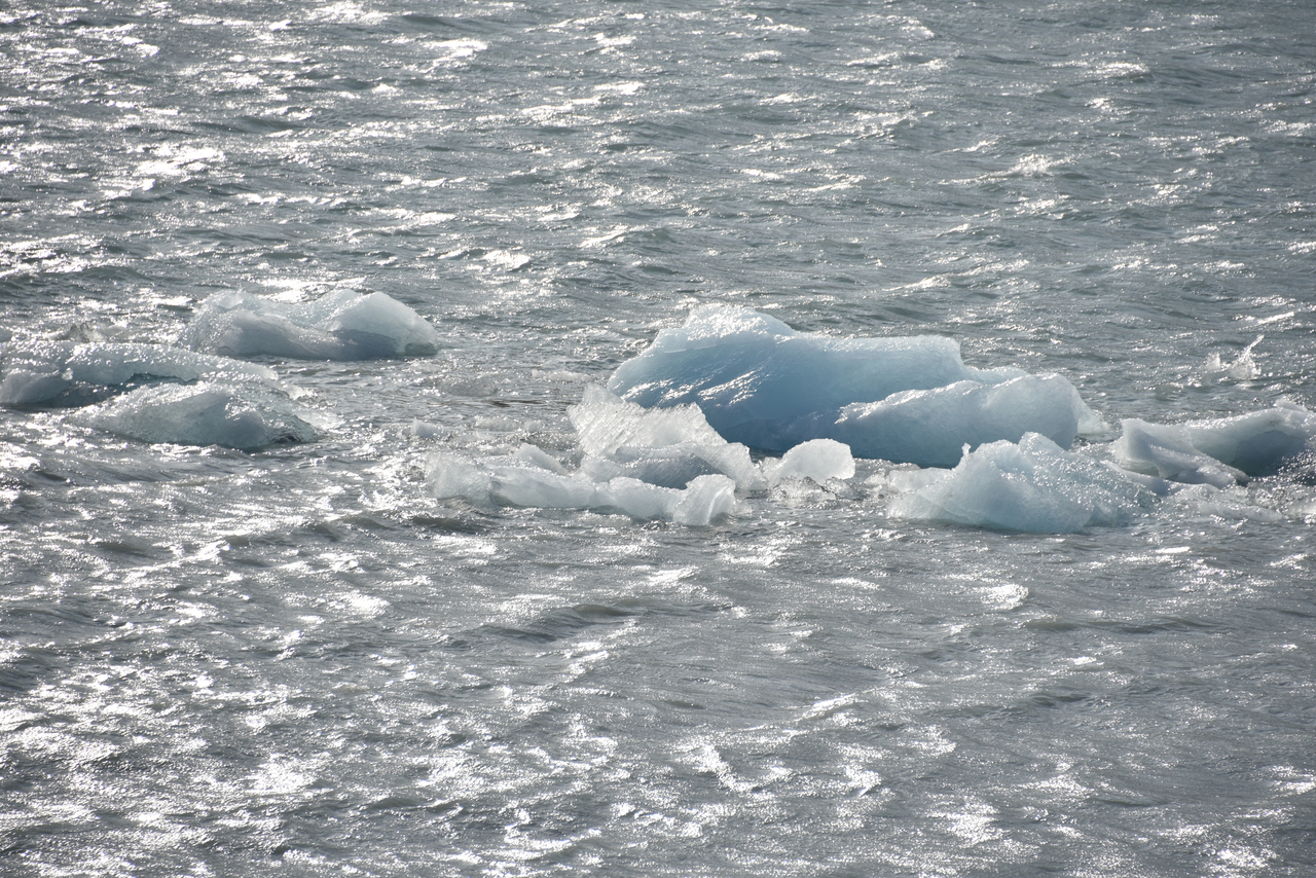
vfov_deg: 4.6
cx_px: 658
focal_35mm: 300
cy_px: 439
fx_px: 10968
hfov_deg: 6.9
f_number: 8
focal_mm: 300
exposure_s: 1/640
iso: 100
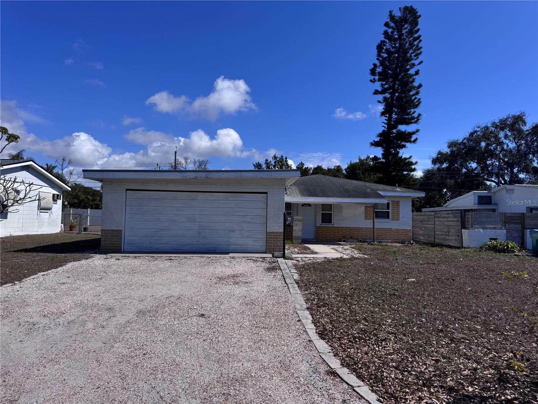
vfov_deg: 56.8
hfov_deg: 71.6
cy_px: 202
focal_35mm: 24
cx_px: 269
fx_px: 373
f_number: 1.78
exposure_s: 1/9009
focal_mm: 6.76
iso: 80
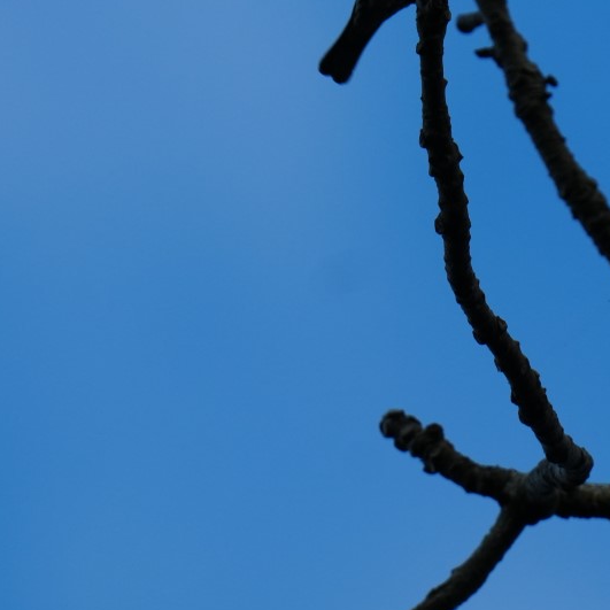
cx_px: 428
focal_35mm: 1887
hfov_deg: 0.9
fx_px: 37627
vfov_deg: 0.9
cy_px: 41
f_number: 6.3
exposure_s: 1/500
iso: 250
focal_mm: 485
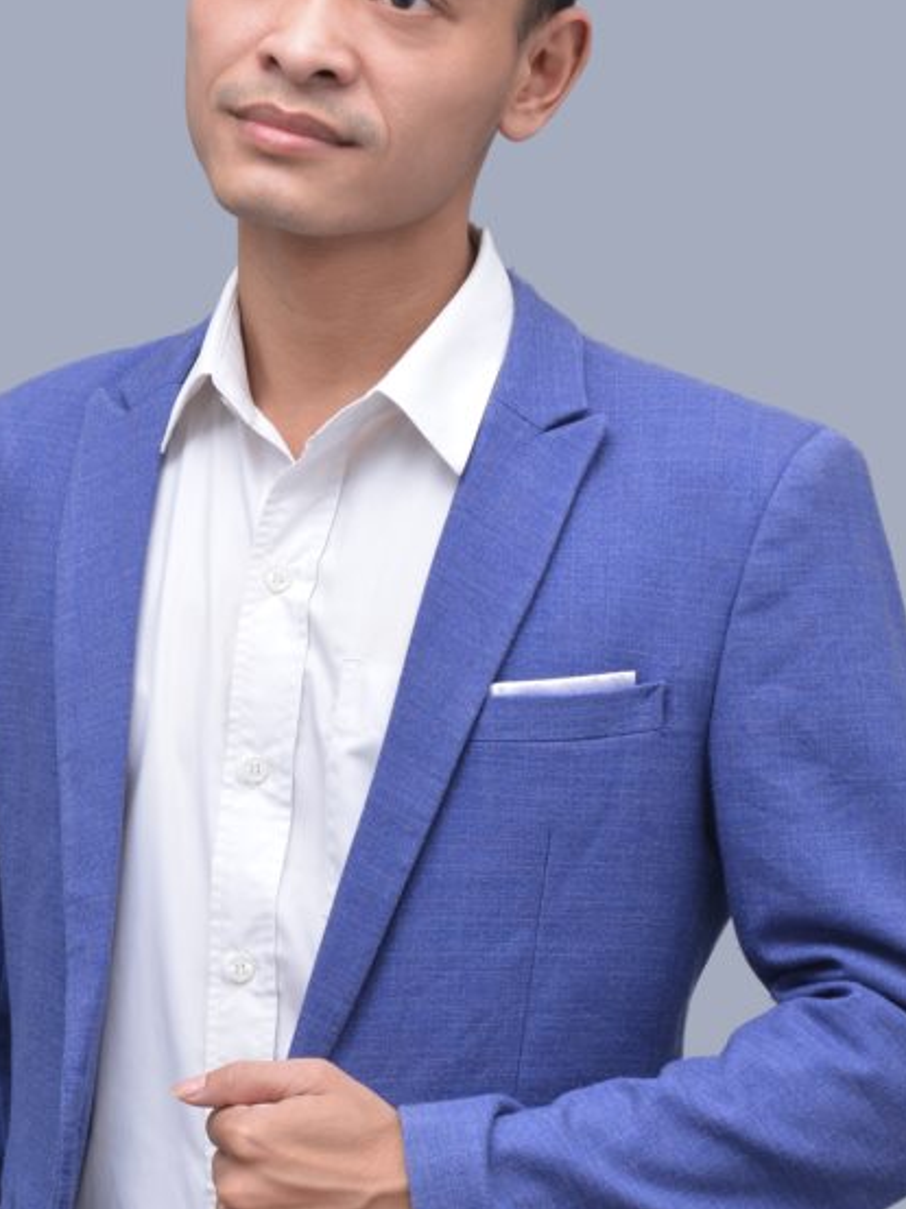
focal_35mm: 146
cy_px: 679
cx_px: 345
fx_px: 5099
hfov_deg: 10.1
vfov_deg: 13.5
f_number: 8
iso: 200
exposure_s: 1/180
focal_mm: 66
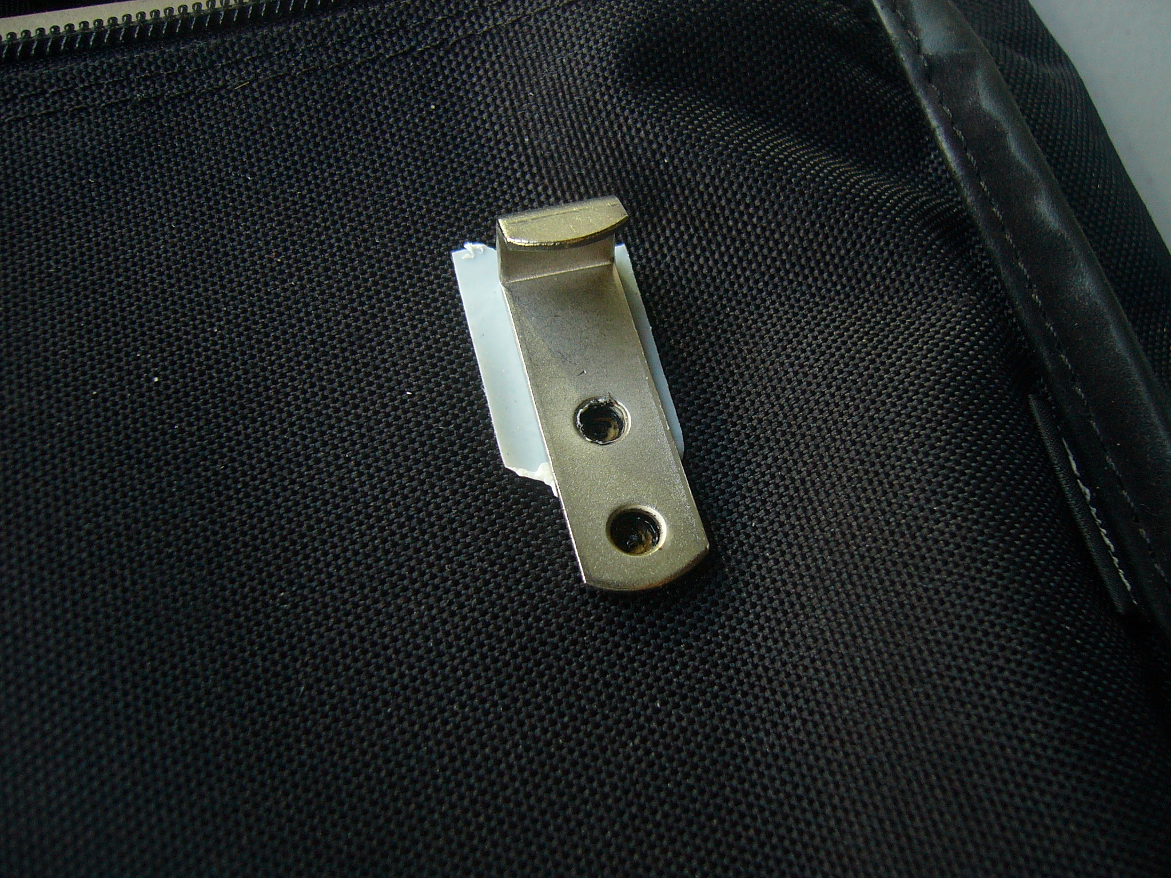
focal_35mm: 35
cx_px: 586
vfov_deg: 40.7
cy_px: 439
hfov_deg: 52.6
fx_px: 1184
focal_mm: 5.8
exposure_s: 1/30
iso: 100
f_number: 2.8
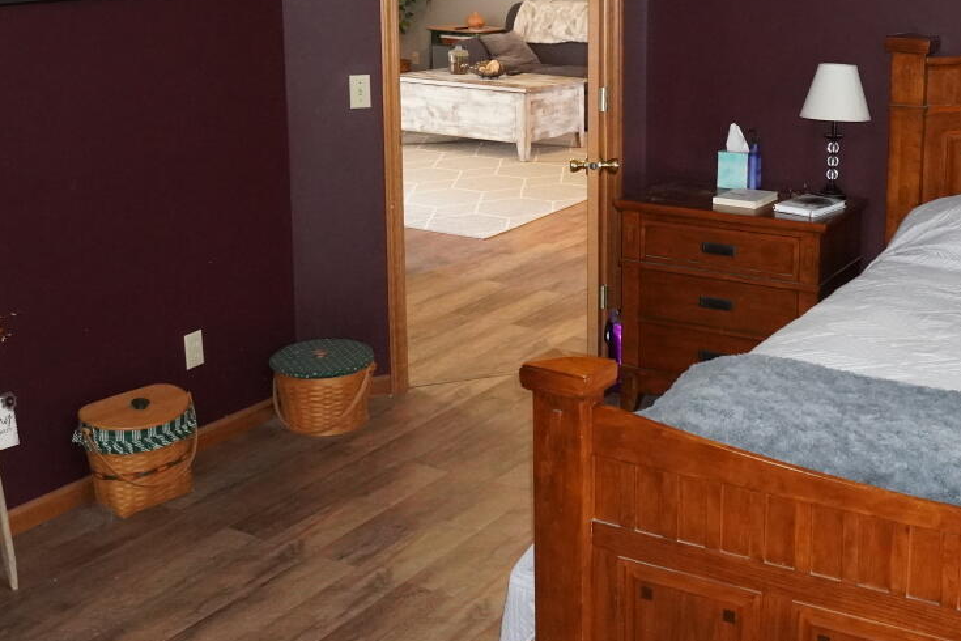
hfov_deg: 39.6
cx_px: 685
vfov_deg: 27.1
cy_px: 153
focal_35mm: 49
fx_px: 1308
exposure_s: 1/80
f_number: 3.5
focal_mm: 16
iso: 3200
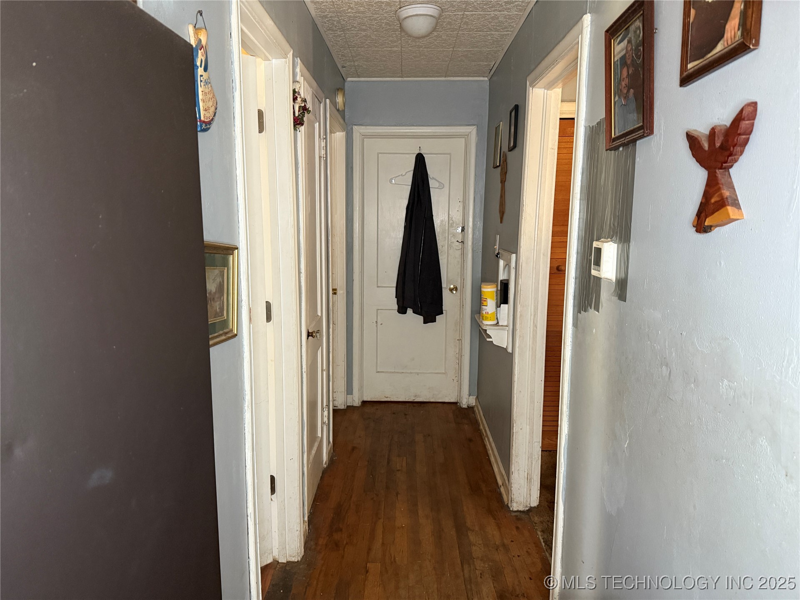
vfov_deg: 56.8
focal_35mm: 24
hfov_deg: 71.6
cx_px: 400
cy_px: 300
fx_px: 555
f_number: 1.78
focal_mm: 6.76
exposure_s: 1/60
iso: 800
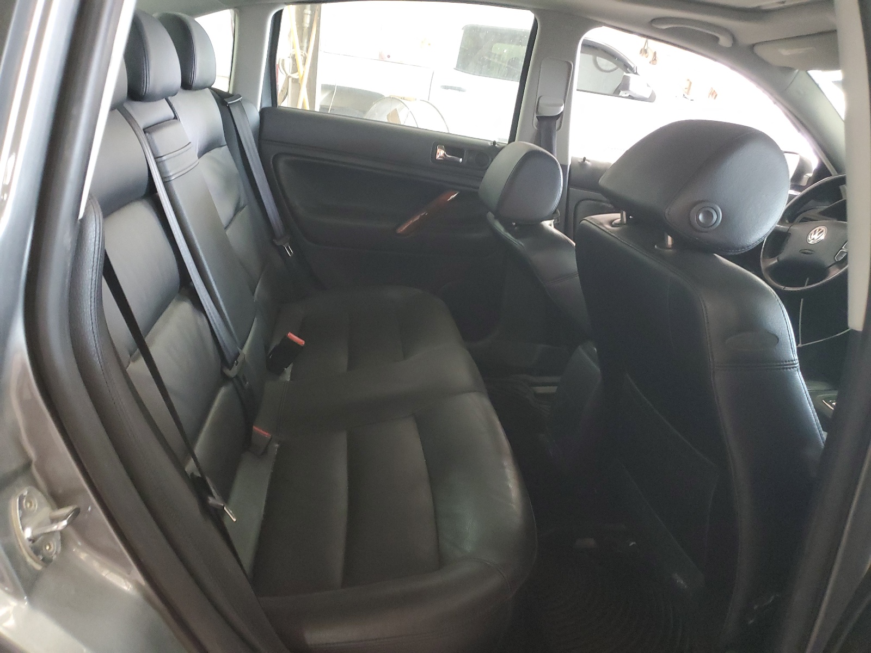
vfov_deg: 53.1
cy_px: 326
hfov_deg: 67.3
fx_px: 654
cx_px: 436
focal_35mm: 26
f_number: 1.5
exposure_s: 1/30
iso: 345
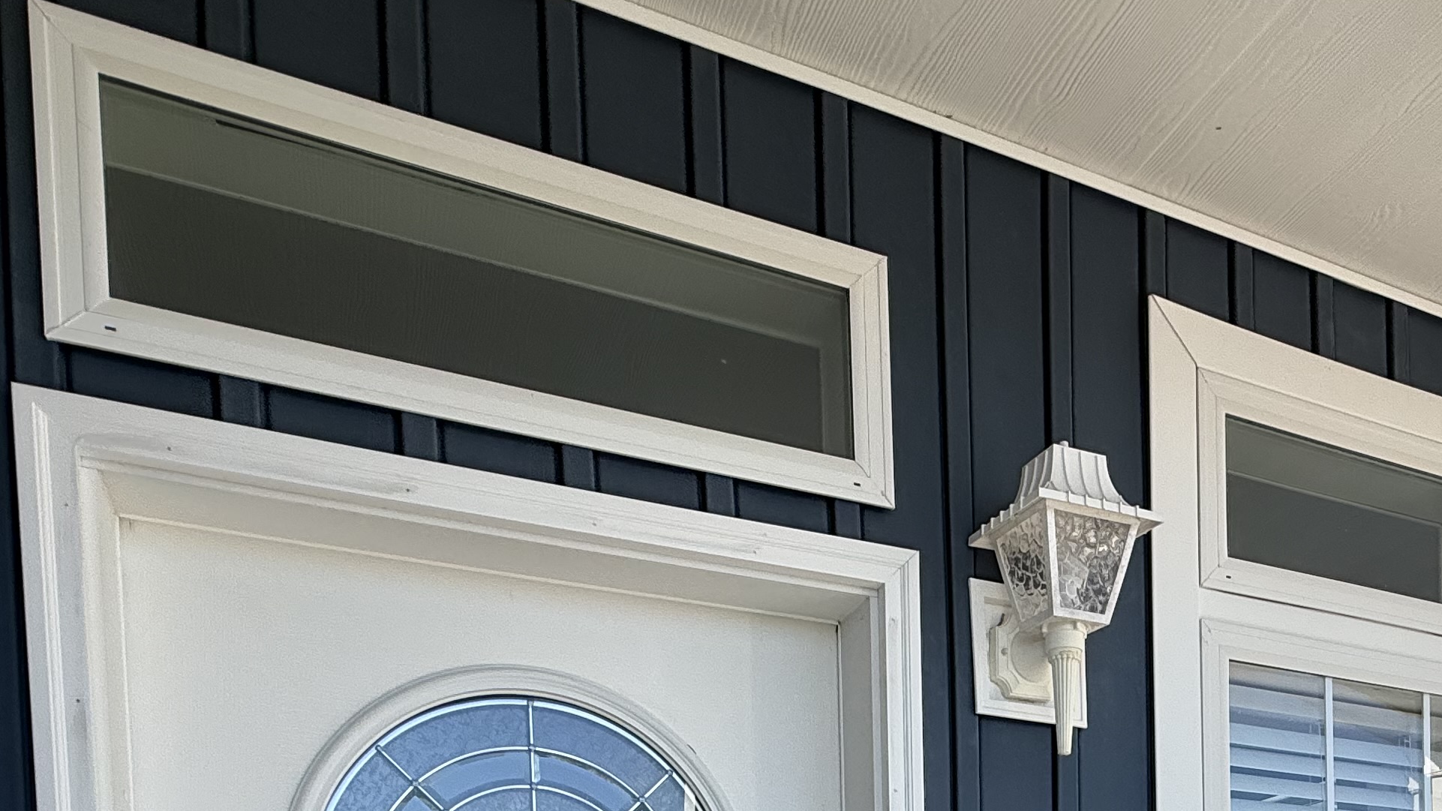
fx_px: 1224
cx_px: 984
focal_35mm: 32
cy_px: 1090
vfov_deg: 28.9
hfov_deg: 59.3
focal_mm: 2.22
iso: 64
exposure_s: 1/1050
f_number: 2.2
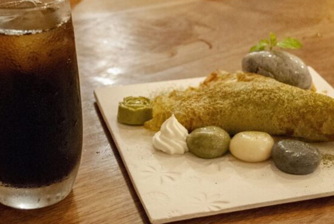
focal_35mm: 81
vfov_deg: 16.9
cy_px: 107
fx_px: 752
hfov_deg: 25.0
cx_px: 203
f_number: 4.8
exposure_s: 1/30
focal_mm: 29
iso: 1600
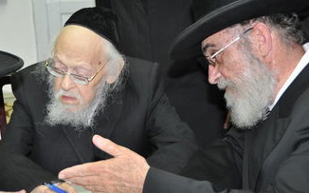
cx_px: 157
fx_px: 757
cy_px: 87
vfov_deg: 14.5
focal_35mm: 90
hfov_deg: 23.1
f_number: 4.5
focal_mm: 48
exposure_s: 1/60
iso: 800
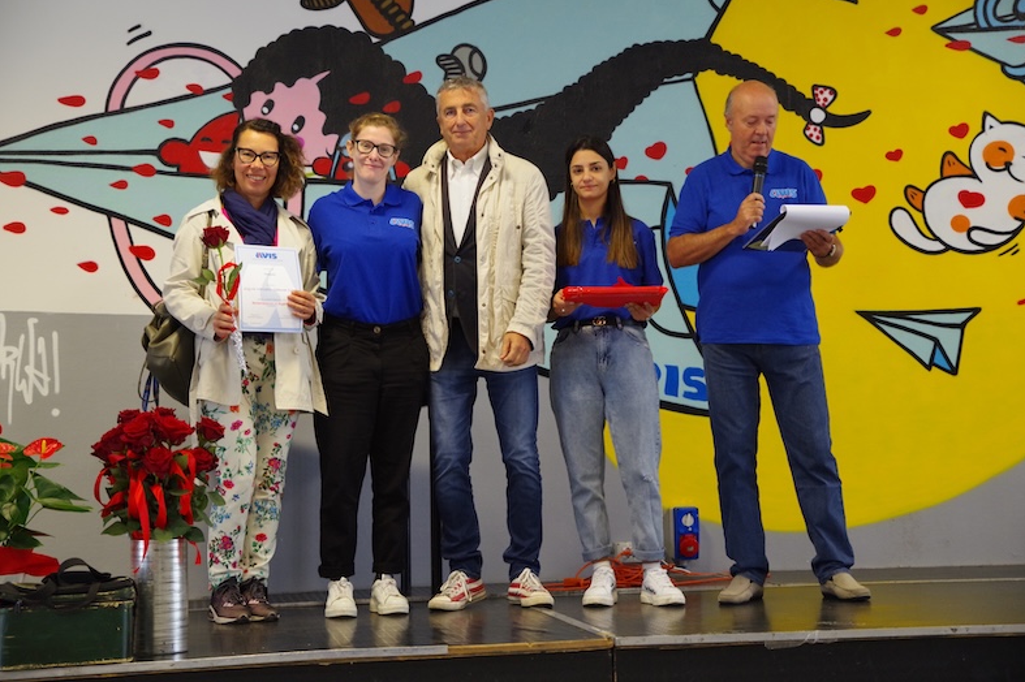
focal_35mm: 59
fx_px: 1679
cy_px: 342
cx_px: 513
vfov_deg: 23.0
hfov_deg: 33.9
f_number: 4.5
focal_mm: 58
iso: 3200
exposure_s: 1/80
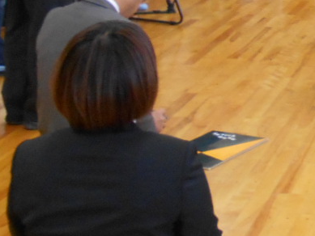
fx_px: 974
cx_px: 548
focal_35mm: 107
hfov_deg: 15.9
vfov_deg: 13.4
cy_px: -66
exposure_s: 1/30
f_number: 3.2
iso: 320
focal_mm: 4.6
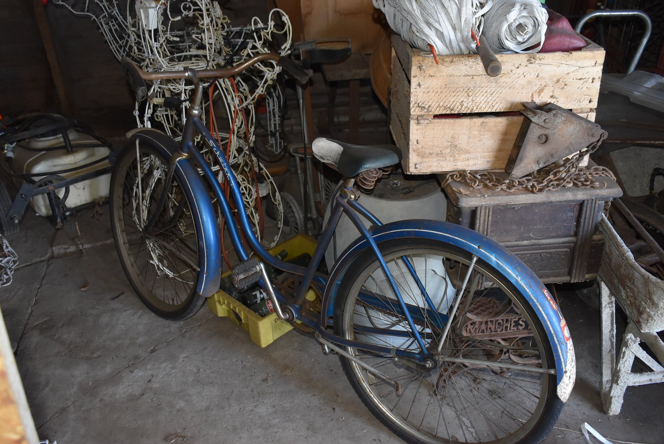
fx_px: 637
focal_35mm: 34
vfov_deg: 38.4
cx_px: 332
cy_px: 222
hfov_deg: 55.1
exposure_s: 1/125
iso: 1250
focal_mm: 23
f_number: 3.8
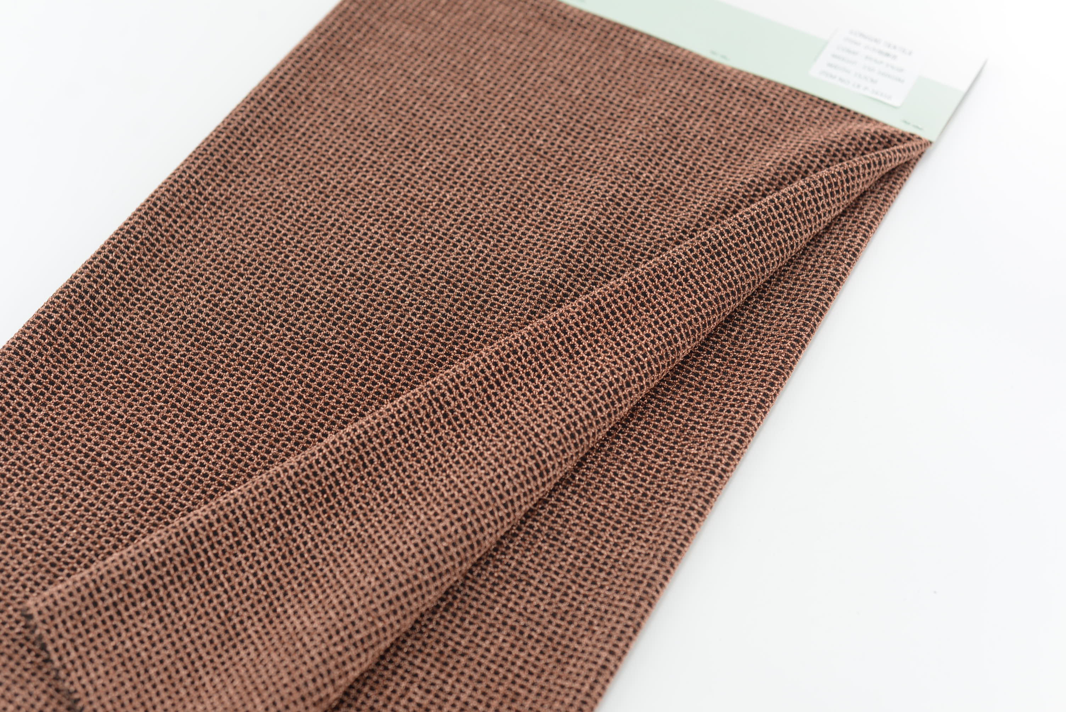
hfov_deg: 39.6
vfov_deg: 27.0
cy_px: 356
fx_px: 1481
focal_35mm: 50
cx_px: 533
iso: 100
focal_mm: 50
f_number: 4
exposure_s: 1/80
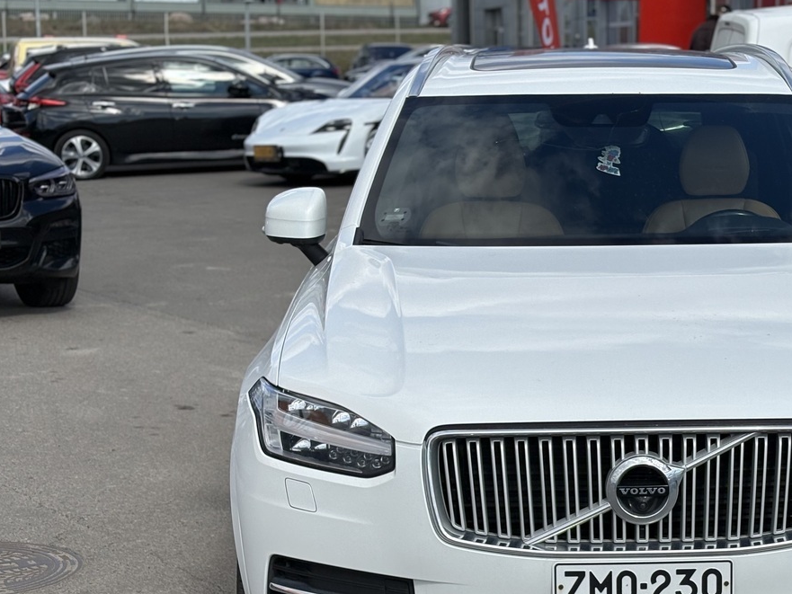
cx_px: 623
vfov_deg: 17.3
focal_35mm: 85
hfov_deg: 22.7
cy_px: 448
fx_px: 1945
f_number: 1.6
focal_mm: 5.96
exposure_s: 1/4065
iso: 40
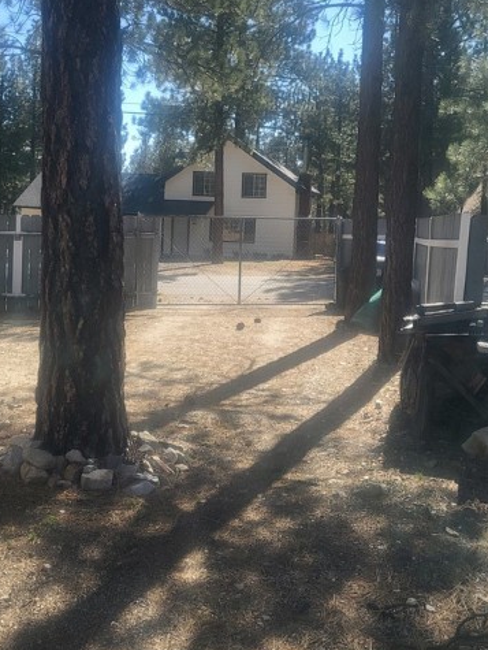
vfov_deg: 44.6
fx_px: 788
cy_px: 270
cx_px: 231
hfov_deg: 34.4
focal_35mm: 42
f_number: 1.8
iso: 50
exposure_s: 1/1099
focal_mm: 4.25
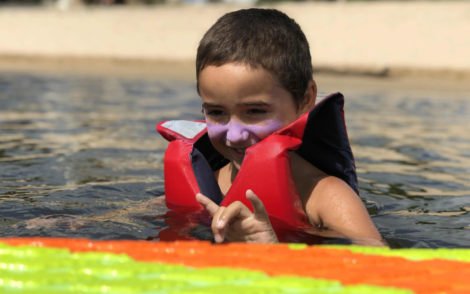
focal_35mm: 56
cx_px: 237
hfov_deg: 36.3
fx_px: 717
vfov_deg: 23.1
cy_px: 142
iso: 16
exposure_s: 1/1056
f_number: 2.4
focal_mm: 6
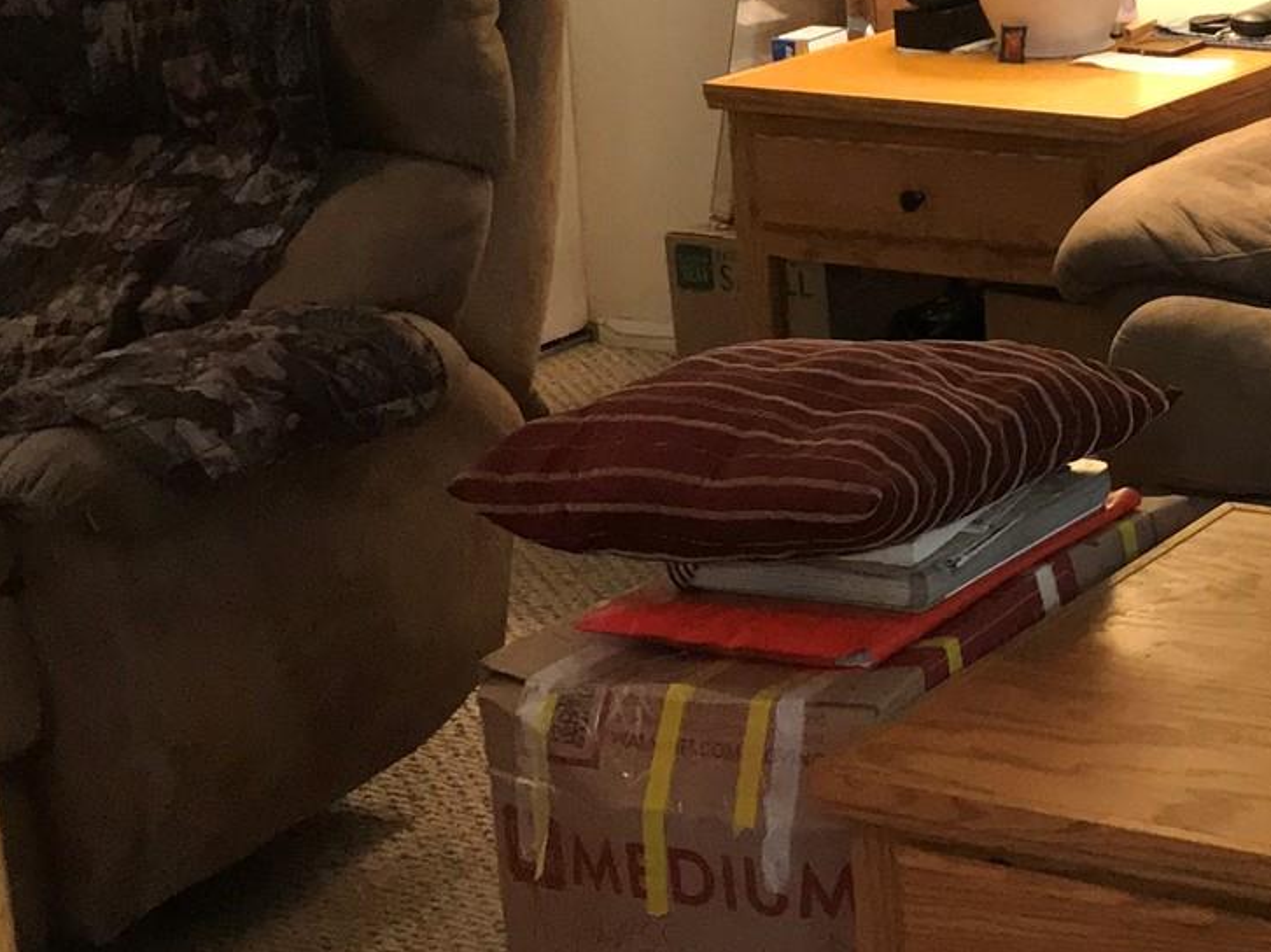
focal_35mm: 79
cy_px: 100
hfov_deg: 22.5
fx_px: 2900
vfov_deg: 18.4
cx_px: 1591
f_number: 1.8
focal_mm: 3.99
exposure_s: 1/30
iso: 200
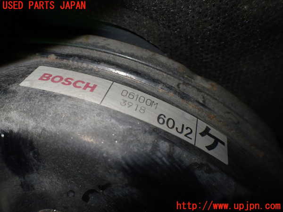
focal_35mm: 30
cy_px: 106
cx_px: 142
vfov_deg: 46.8
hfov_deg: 60.0
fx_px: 245
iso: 320
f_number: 2.3
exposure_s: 1/125
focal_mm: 5.4
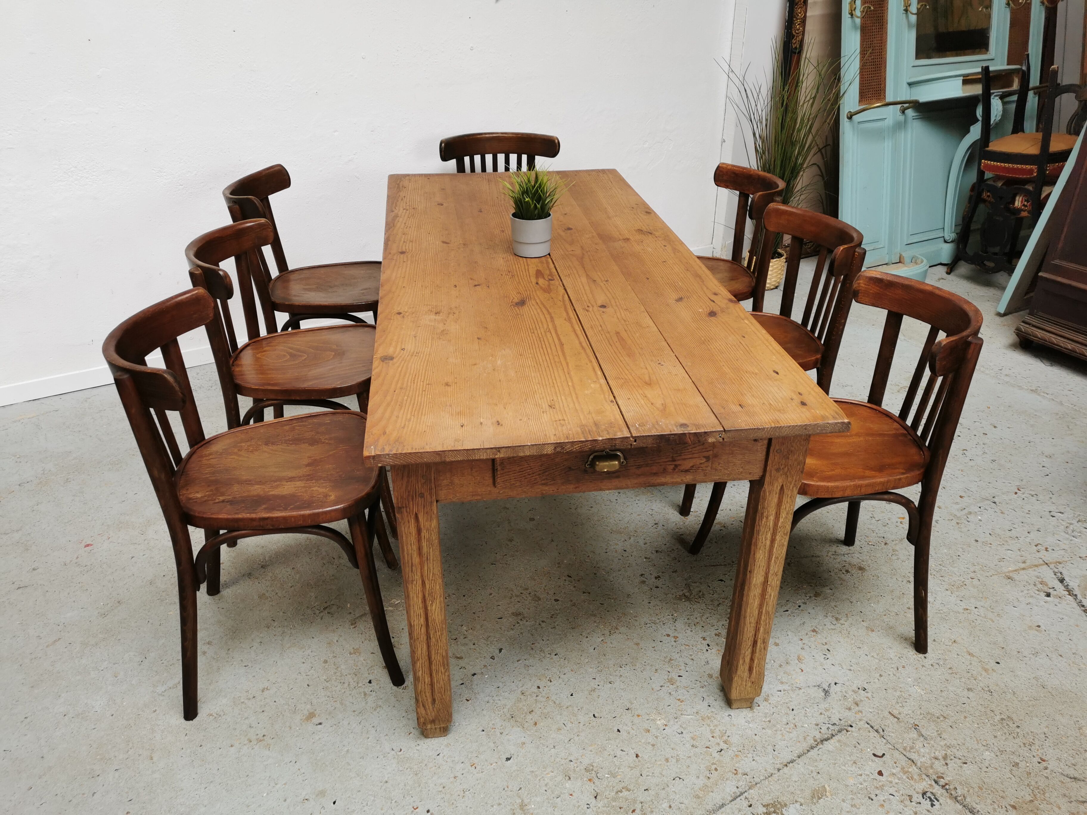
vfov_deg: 51.4
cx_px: 544
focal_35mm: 27
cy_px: 408
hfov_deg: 65.3
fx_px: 848
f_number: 1.8
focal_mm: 5.58
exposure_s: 1/100
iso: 64
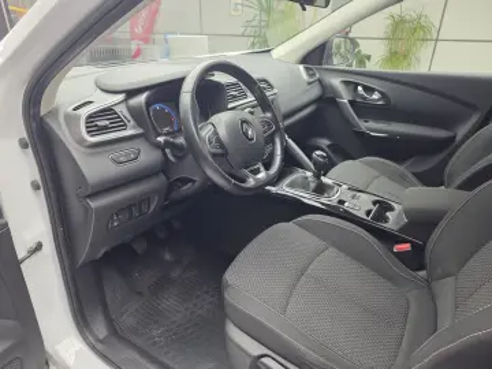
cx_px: 246
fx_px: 327
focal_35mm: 23
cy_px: 184
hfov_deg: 73.9
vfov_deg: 58.9
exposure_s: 1/100
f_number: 1.7
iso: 100
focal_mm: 6.25
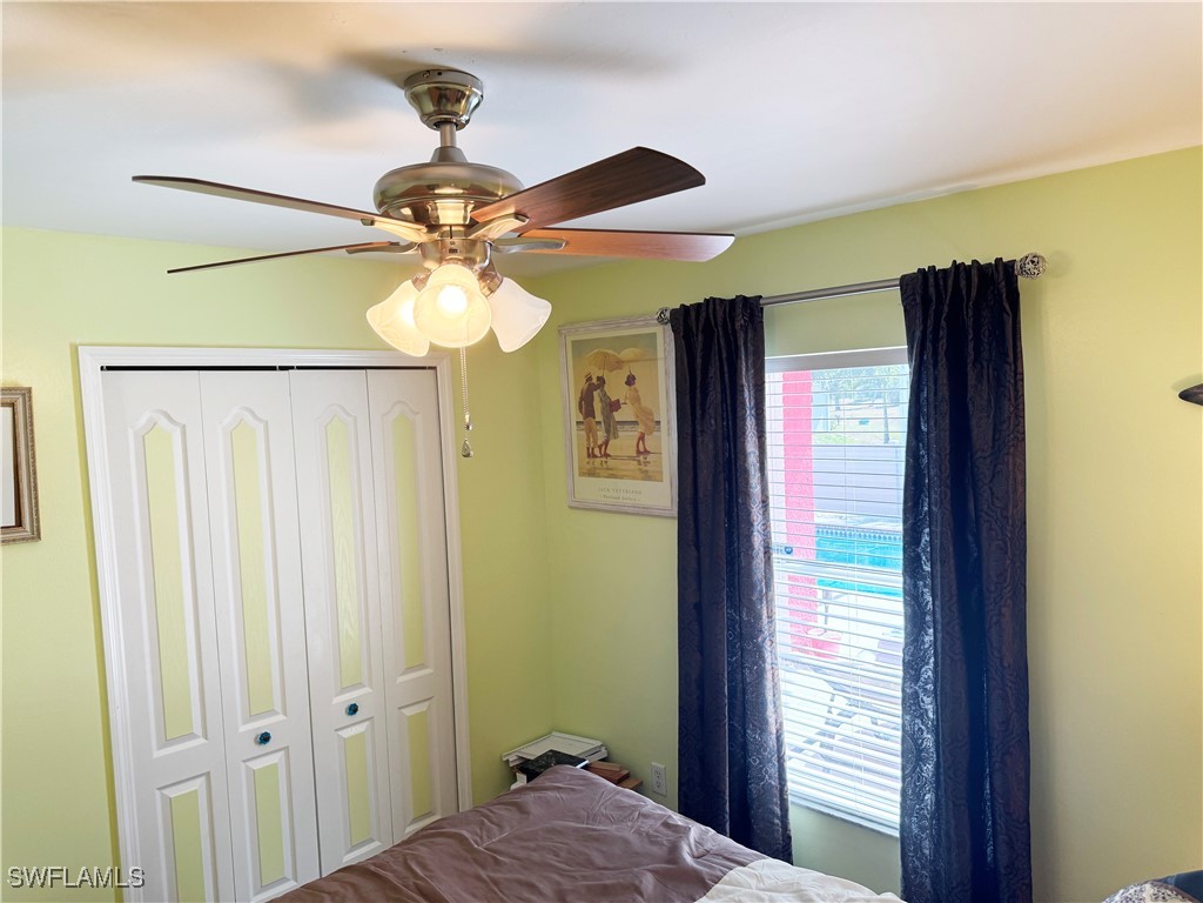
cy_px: 452
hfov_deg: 71.6
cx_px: 602
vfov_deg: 56.8
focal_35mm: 24
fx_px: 834
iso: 100
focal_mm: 6.76
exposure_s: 1/170
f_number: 1.78
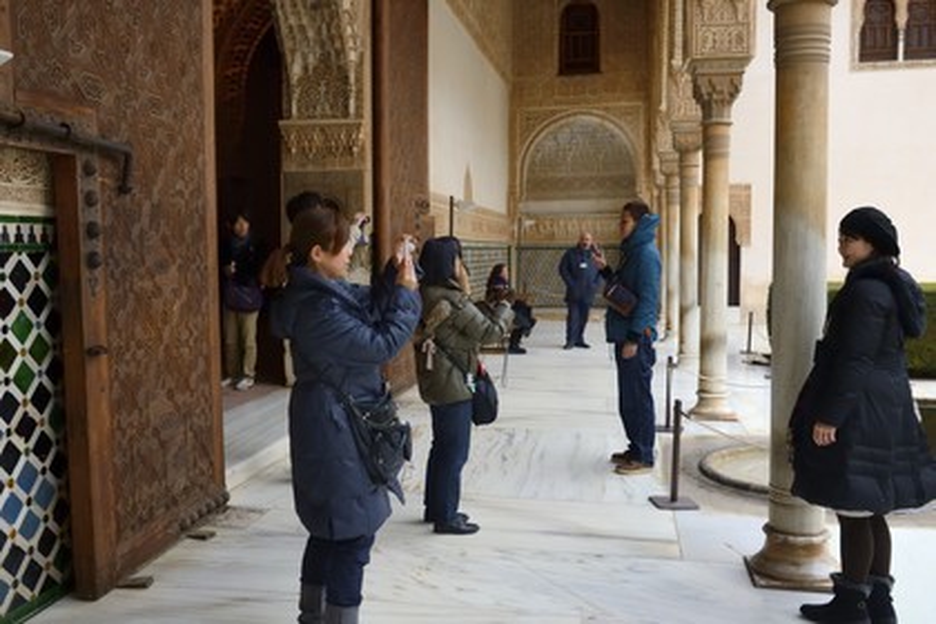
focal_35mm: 34
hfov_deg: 55.8
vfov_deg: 38.9
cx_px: 468
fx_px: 884
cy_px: 312
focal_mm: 34
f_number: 5.6
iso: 1600
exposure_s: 1/60
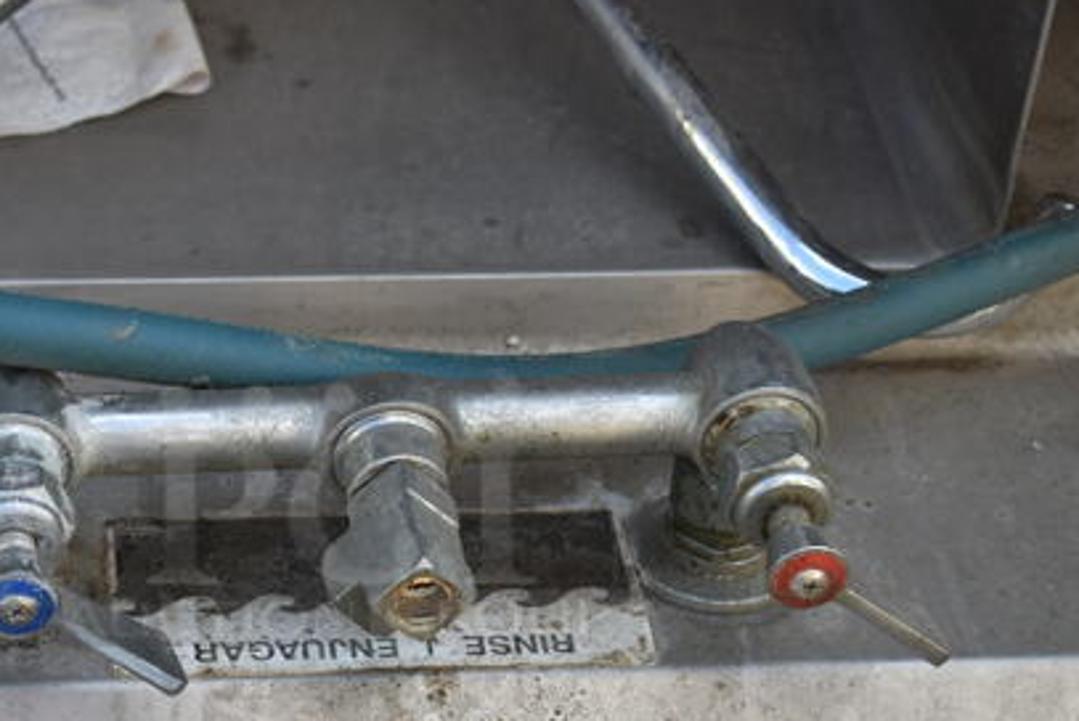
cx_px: 339
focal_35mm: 108
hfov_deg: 18.8
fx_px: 3239
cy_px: 506
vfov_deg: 12.7
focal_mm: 48
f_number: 5.3
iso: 180
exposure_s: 1/125
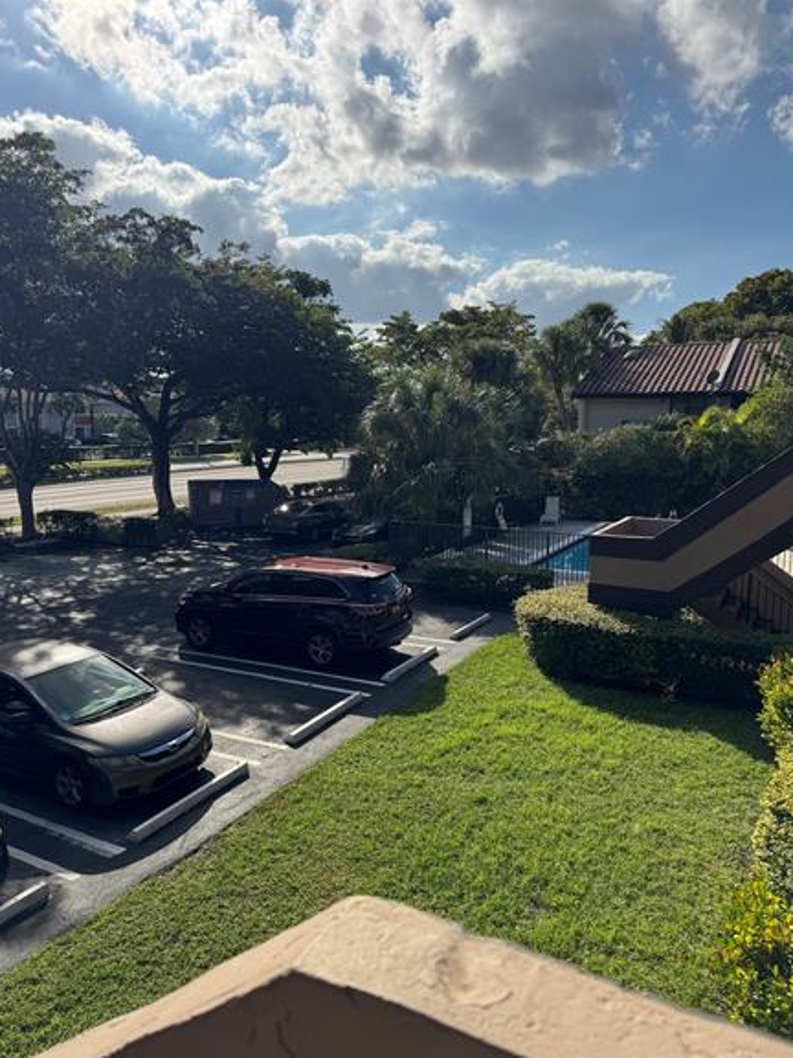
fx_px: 764
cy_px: 536
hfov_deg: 54.9
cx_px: 393
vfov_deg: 69.4
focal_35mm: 25
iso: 80
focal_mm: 6.76
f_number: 1.78
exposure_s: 1/7092
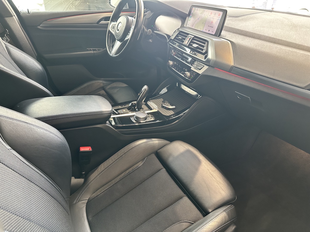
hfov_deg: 71.6
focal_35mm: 24
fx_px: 215
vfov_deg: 56.8
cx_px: 155
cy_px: 116
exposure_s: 1/50
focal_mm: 6.86
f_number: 1.78
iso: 320
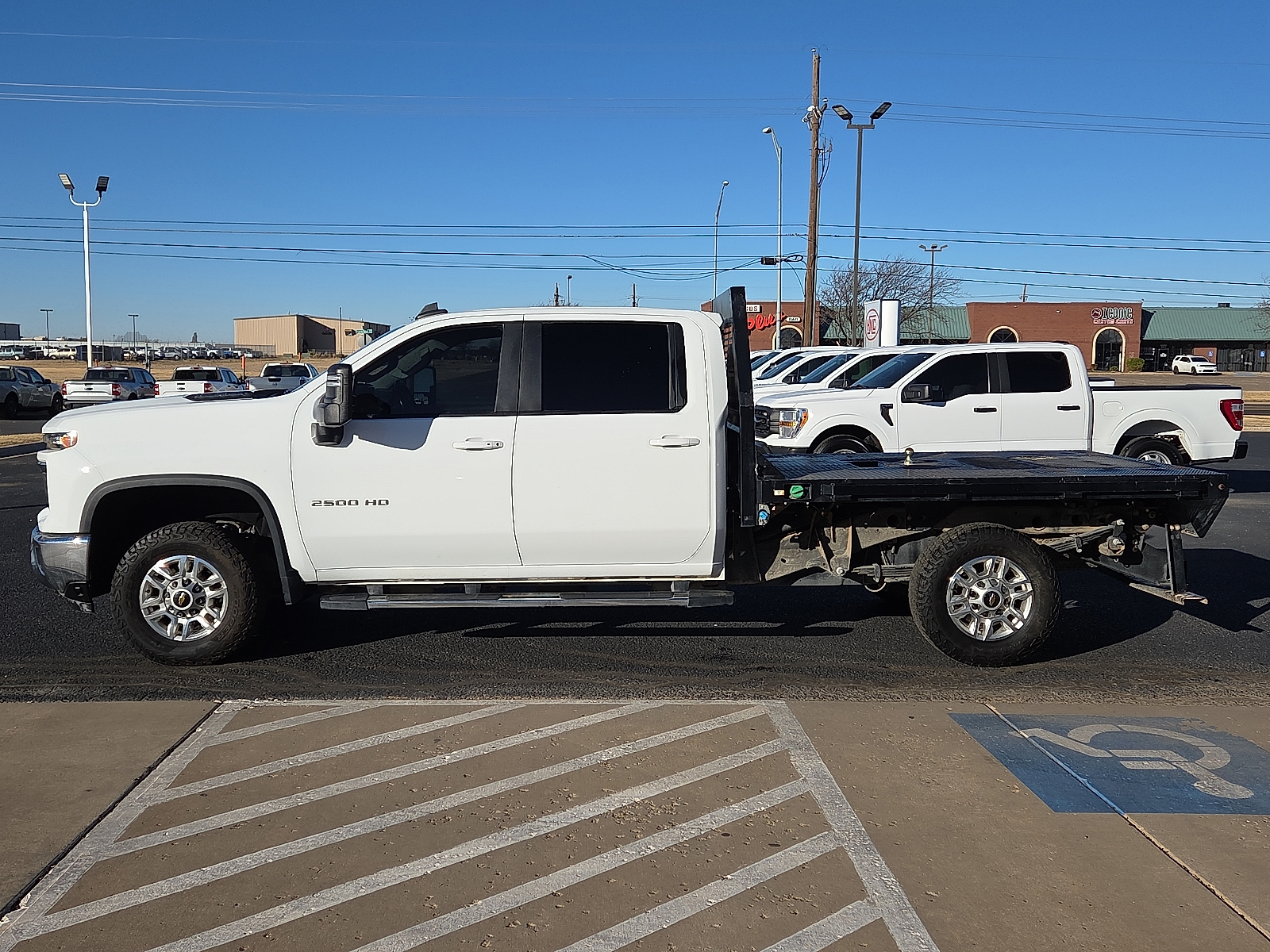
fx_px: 1247
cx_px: 635
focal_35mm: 34
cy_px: 476
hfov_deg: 54.0
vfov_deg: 41.8
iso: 72
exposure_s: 1/10000
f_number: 1.8
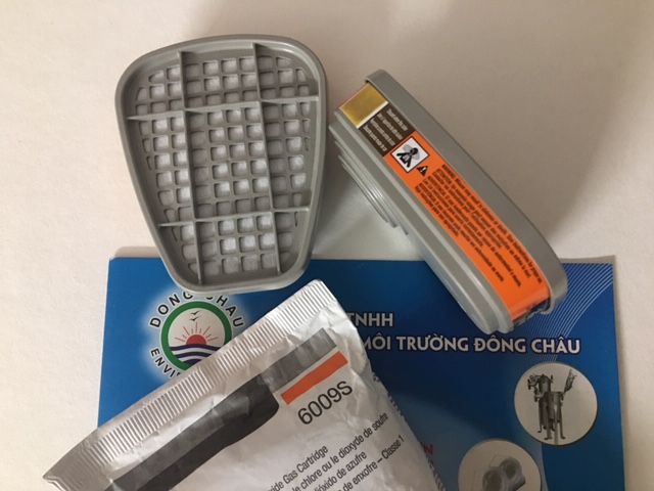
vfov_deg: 48.2
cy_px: 246
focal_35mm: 29
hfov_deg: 61.7
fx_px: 548
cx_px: 327
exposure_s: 1/10
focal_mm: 4.15
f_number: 2.2
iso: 100
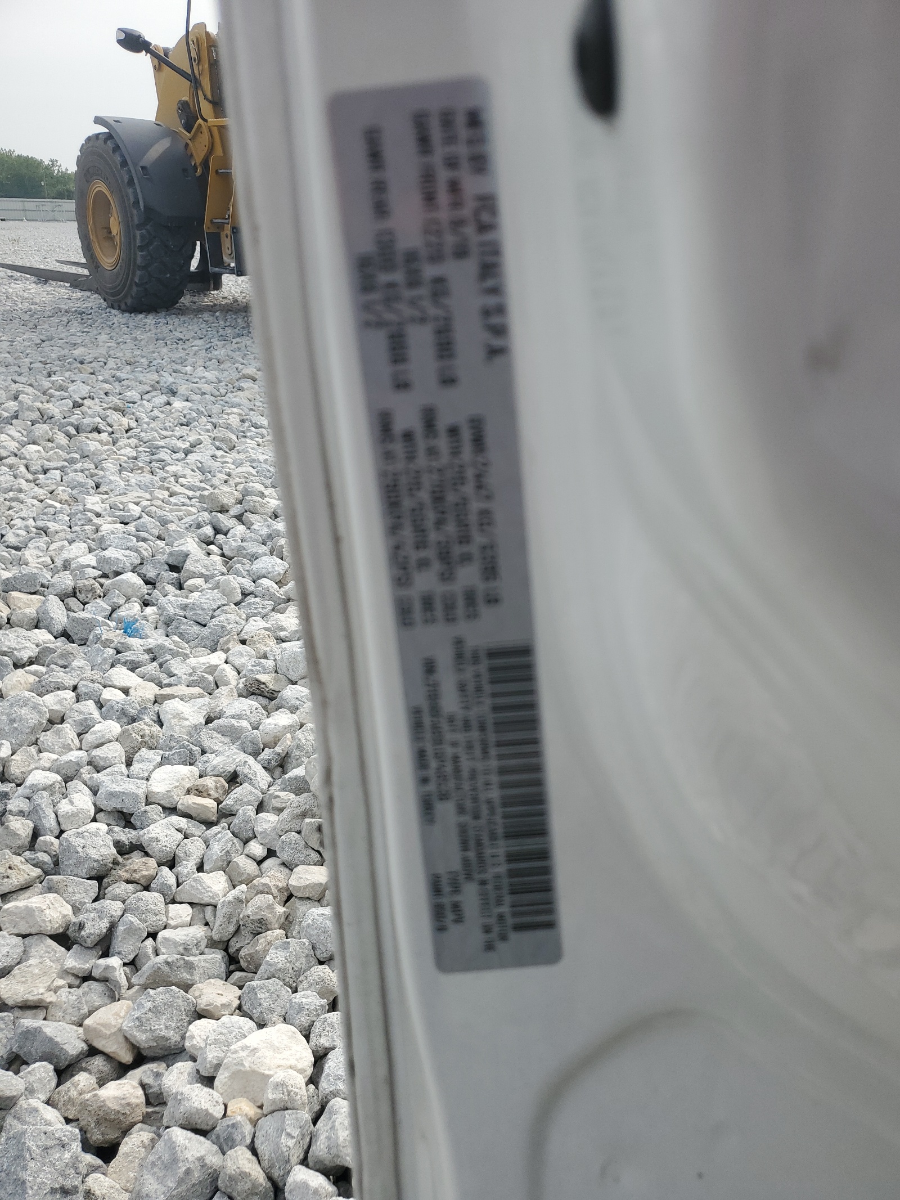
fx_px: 901
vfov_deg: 67.3
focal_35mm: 26
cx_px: 450
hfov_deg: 53.1
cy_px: 600
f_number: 1.5
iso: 50
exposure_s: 1/2000
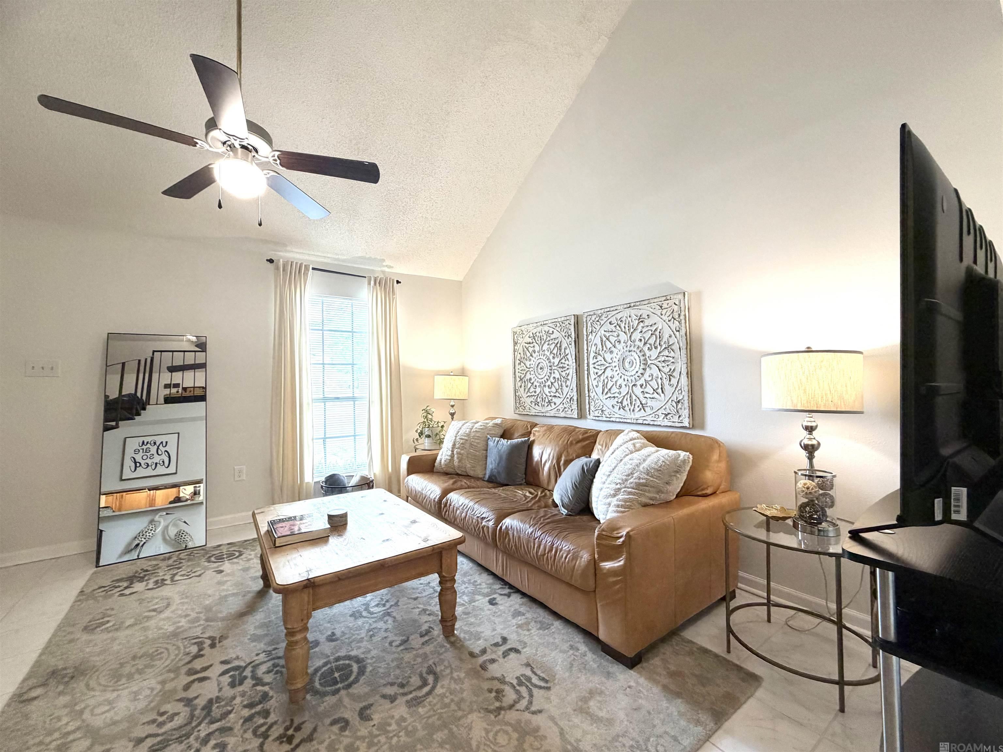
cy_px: 376
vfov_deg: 85.7
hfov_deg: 102.1
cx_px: 502
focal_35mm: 14
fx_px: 406
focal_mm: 2.22
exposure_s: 1/60
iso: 250
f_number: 2.2
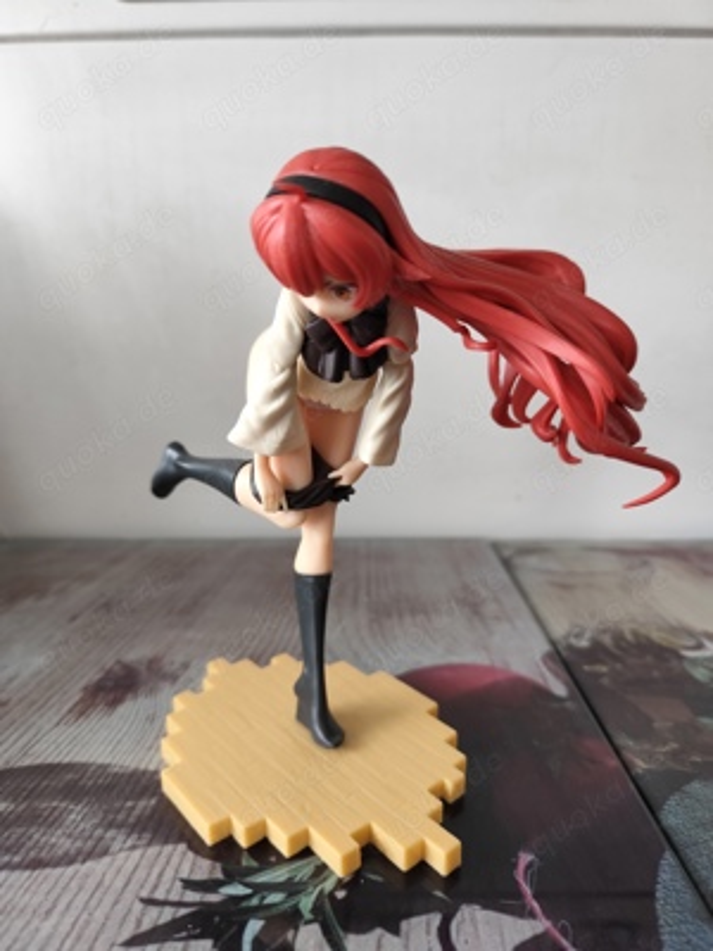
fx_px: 632
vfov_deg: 73.9
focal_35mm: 23
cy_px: 476
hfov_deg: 58.9
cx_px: 356
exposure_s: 1/50
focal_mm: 6.14
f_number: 1.65
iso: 640
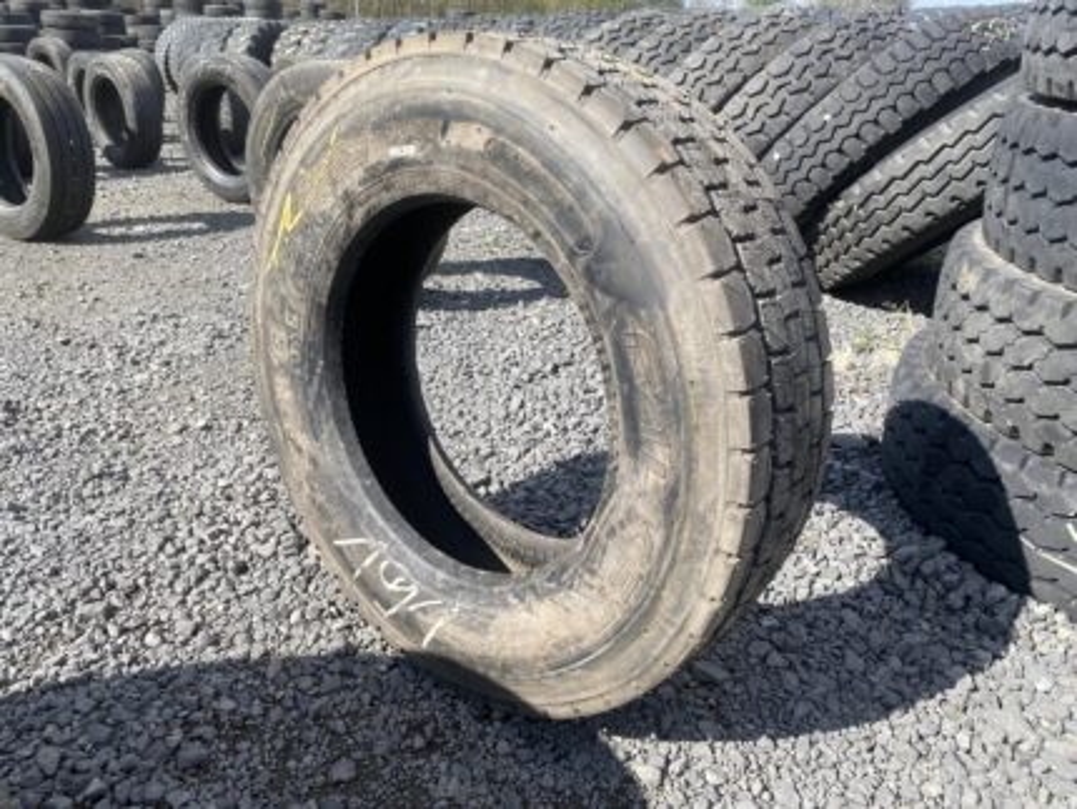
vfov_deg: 53.1
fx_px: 809
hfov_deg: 67.3
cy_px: 404
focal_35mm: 26
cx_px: 538
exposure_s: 1/1395
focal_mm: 4.25
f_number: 1.8
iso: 32
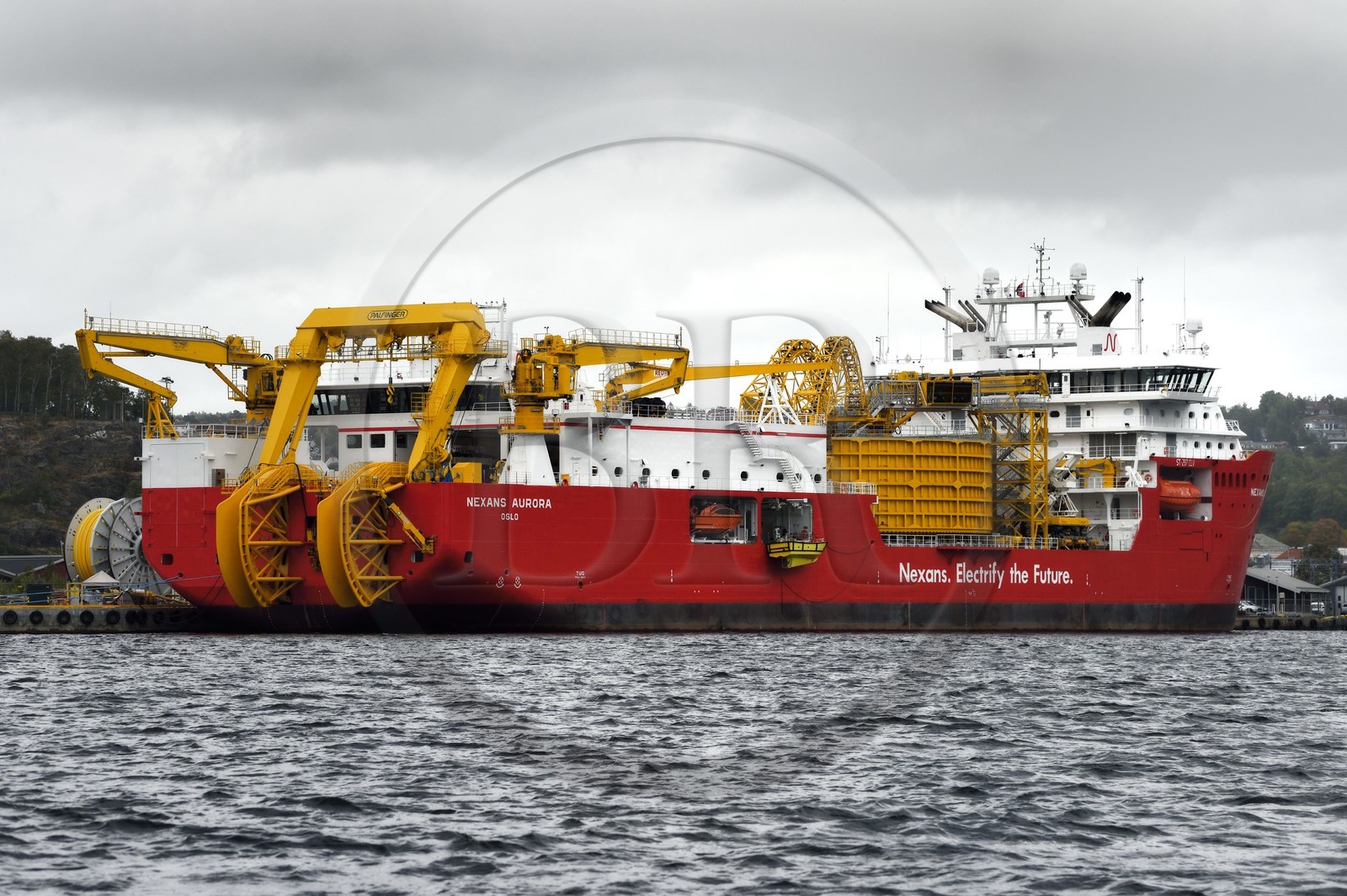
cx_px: 674
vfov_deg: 10.5
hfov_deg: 15.8
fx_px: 4861
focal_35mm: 130
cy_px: 448
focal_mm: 130
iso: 400
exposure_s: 1/800
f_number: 6.3
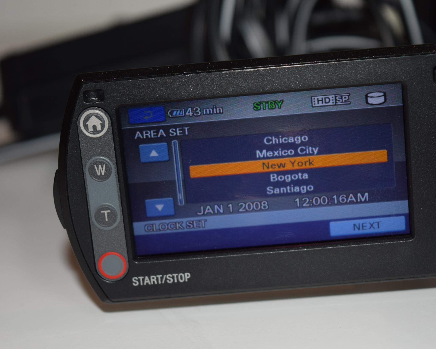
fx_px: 1207
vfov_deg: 16.4
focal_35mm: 94
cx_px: 260
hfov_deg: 20.4
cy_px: 173
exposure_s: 1/60
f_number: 5.6
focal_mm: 55
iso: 450
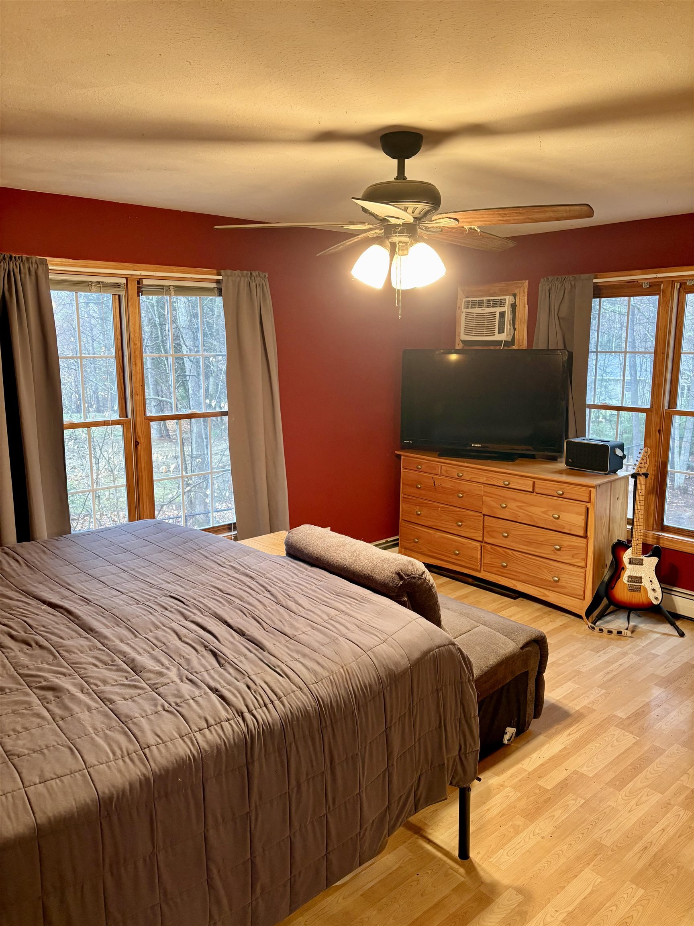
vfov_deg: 67.3
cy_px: 463
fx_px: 695
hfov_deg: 53.1
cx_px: 347
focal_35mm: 26
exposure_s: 1/60
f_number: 1.6
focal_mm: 5.96
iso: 160
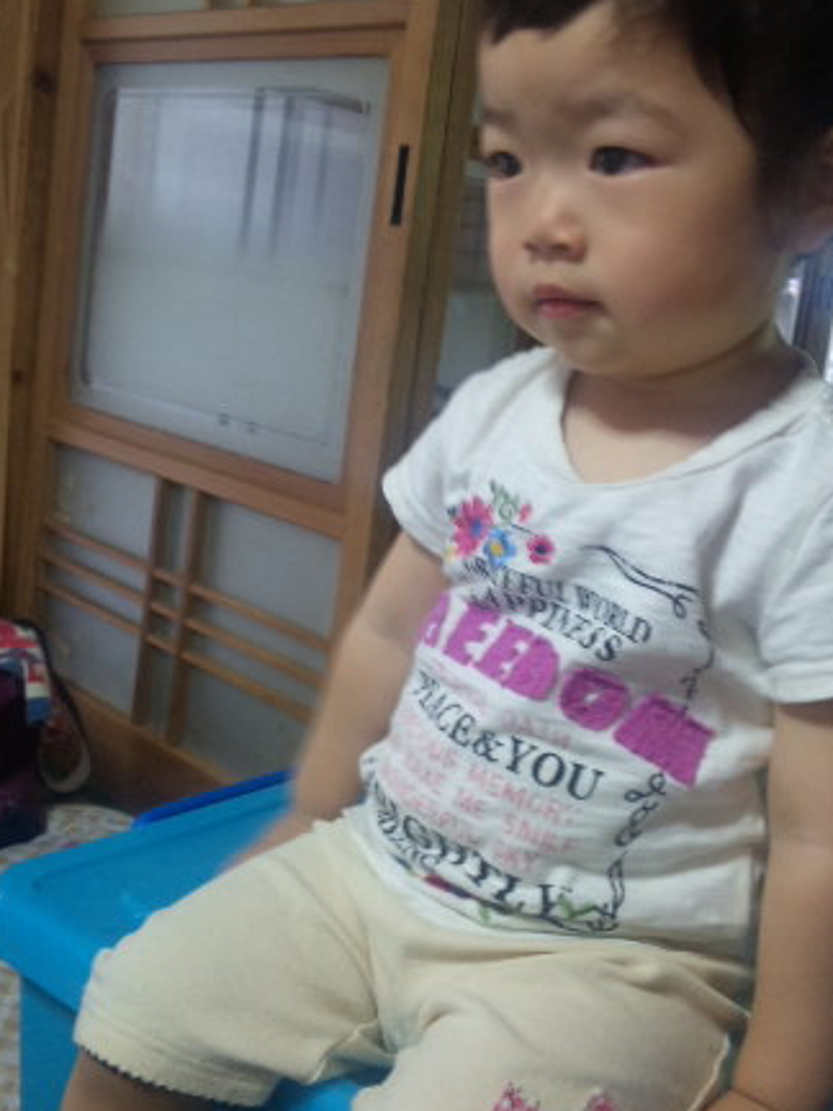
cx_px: 481
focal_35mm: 43
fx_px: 1380
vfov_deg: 43.8
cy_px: 607
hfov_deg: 33.5
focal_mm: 4.82
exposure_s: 1/7.6
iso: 100
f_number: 2.8
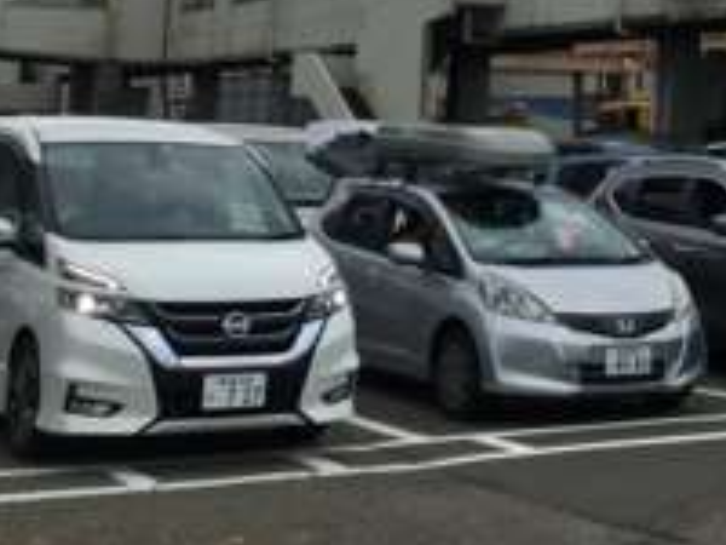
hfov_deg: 21.9
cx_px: 664
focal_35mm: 87
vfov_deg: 15.9
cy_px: -200
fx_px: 1825
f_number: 2.2
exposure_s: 1/120
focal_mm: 4.15
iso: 40
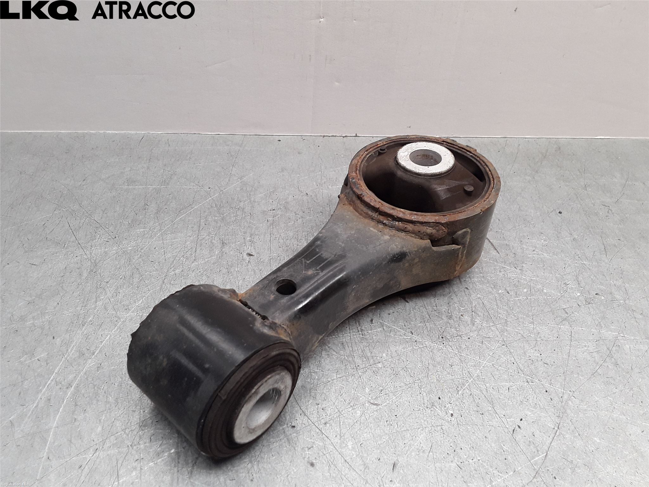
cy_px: 244
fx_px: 525
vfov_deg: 49.7
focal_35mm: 28
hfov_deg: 63.4
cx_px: 324
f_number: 1.9
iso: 40
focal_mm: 2.91
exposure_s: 1/50
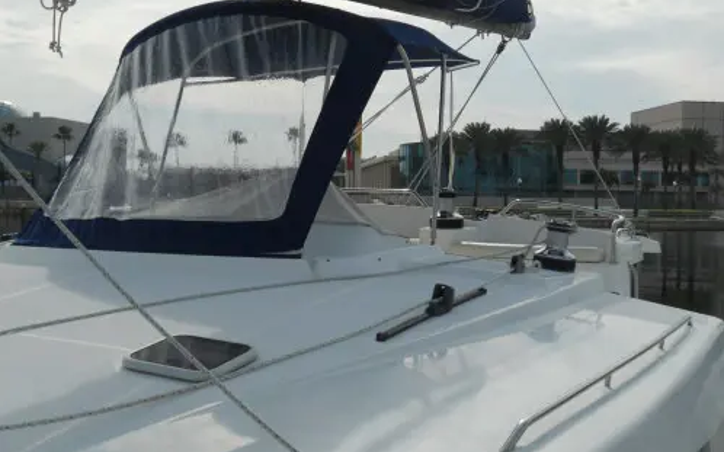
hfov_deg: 41.1
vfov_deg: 26.3
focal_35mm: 49
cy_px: 185
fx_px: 967
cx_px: 362
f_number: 4.3
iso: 80
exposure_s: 1/1250
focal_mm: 8.2
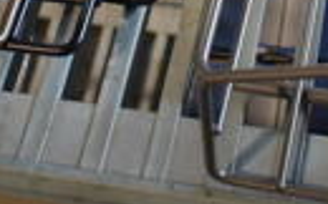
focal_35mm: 129
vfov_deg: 9.4
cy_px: -229
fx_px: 1152
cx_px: 197
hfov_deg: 16.2
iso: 800
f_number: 3.5
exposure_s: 1/125
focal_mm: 18
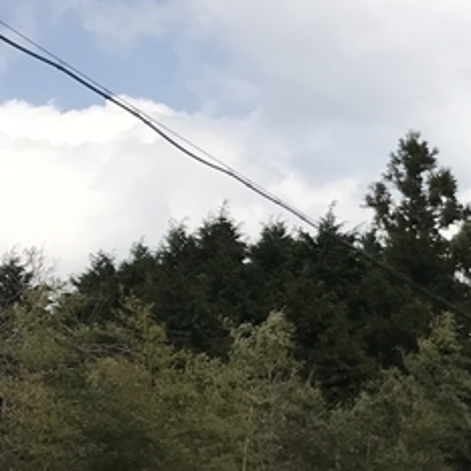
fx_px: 1678
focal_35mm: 109
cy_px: 471
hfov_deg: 13.2
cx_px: 1011
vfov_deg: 15.7
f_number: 1.8
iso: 20
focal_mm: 3.99
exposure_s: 1/2227
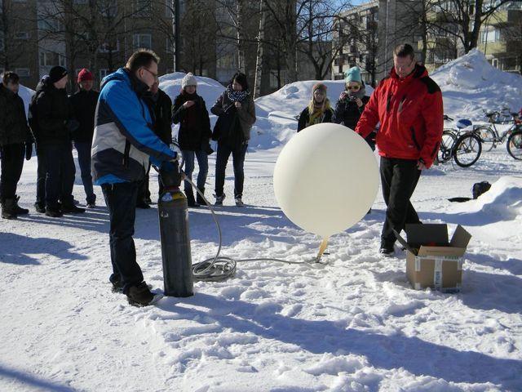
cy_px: 196
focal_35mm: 47
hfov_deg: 40.4
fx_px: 709
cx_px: 261
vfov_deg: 30.9
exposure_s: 1/313
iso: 80
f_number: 7.8
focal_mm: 8.6
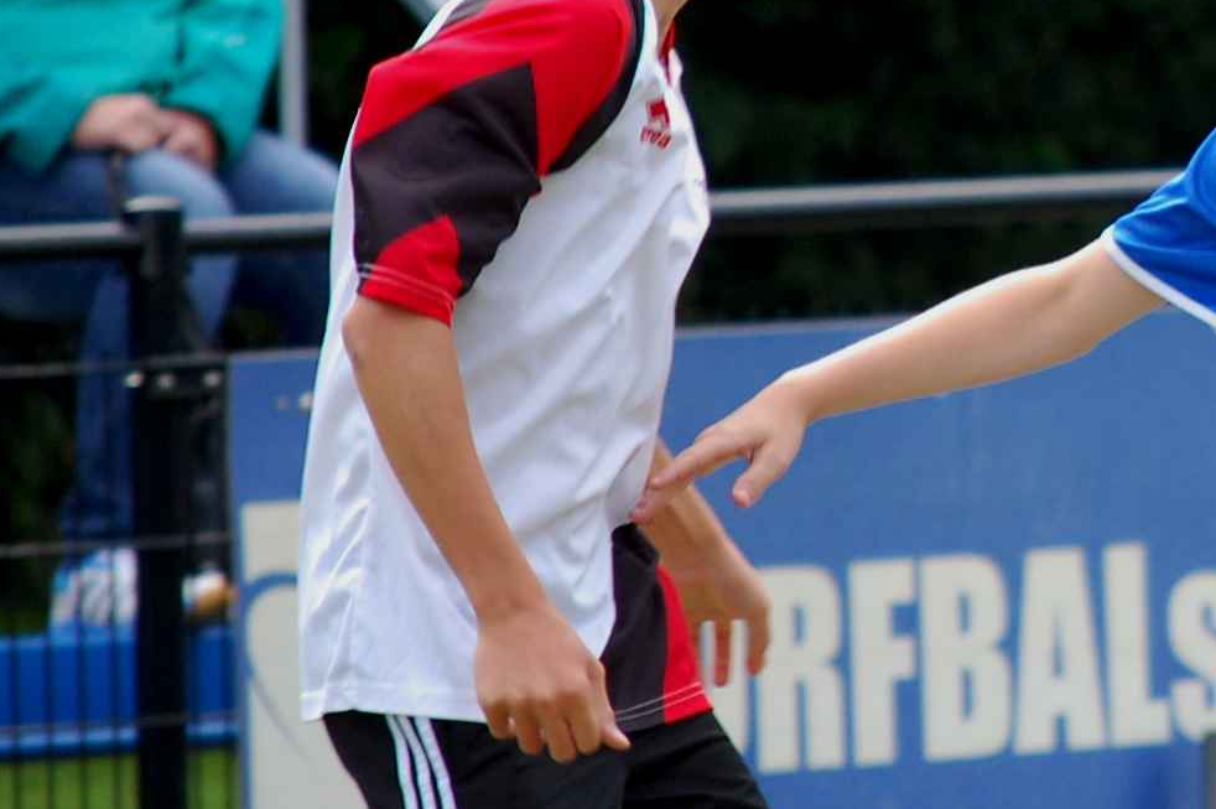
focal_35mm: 479
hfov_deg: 4.3
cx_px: 1071
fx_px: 16163
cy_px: 175
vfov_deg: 2.9
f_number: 5.6
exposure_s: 1/500
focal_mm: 175
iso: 450
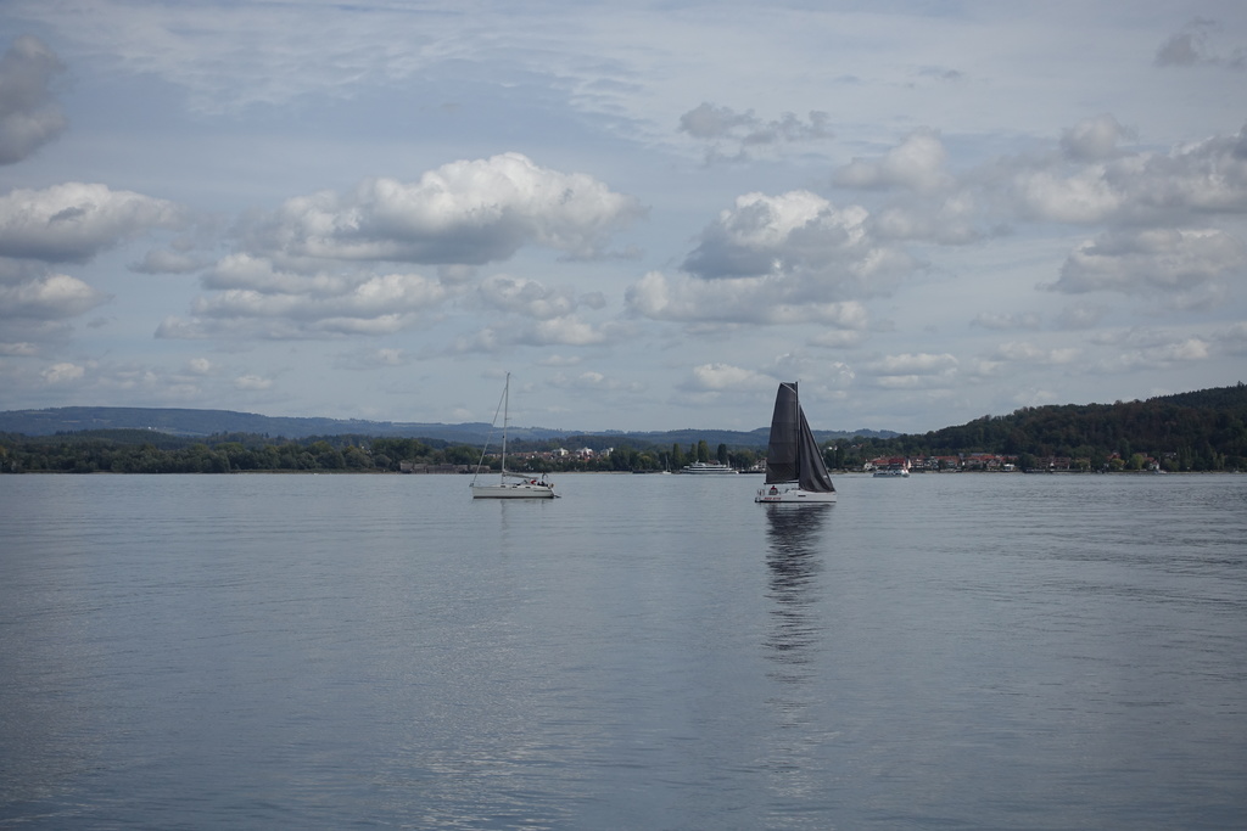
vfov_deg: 19.5
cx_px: 624
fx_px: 2425
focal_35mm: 70
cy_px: 416
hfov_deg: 28.8
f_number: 4
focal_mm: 25.7
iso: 125
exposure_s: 1/250
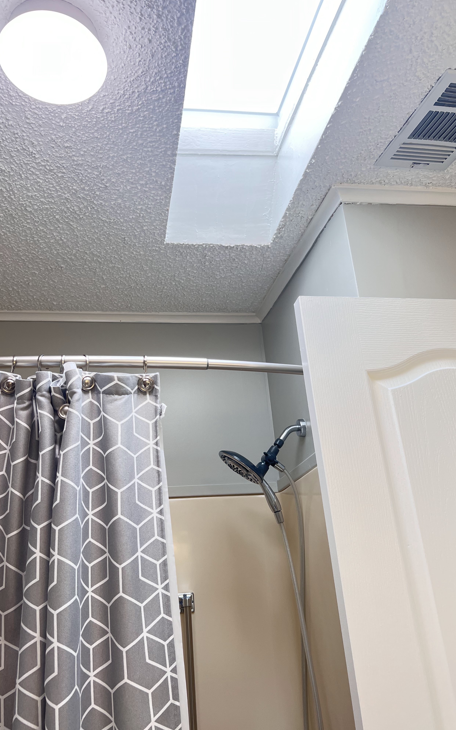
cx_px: 198
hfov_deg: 44.4
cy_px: 366
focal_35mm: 28
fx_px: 557
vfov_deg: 66.5
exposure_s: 1/120
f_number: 1.5
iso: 125
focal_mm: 5.7
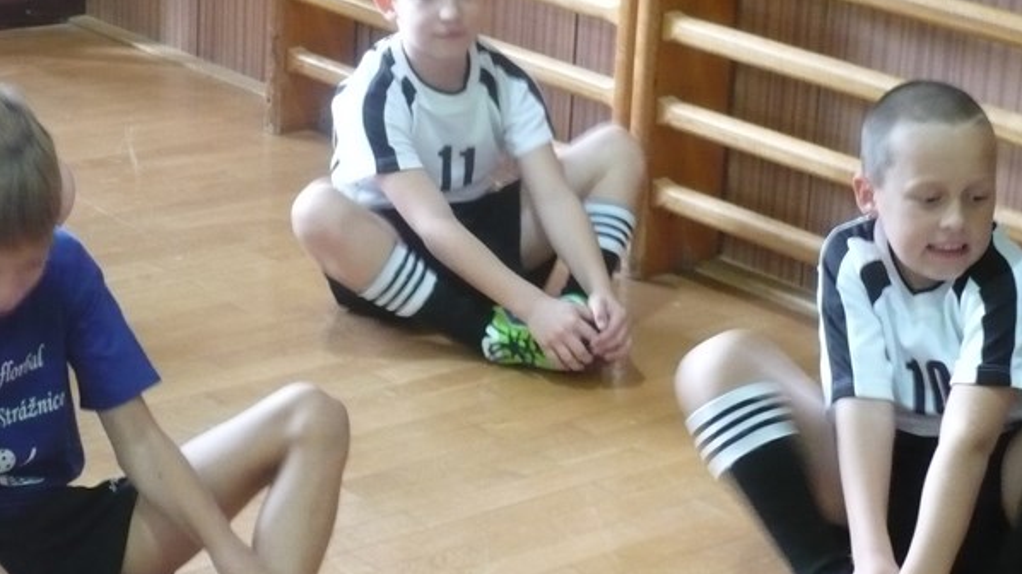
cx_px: 511
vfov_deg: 11.5
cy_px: 207
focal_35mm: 105
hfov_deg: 20.4
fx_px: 2845
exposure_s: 1/13
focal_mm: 11.5
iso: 400
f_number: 4
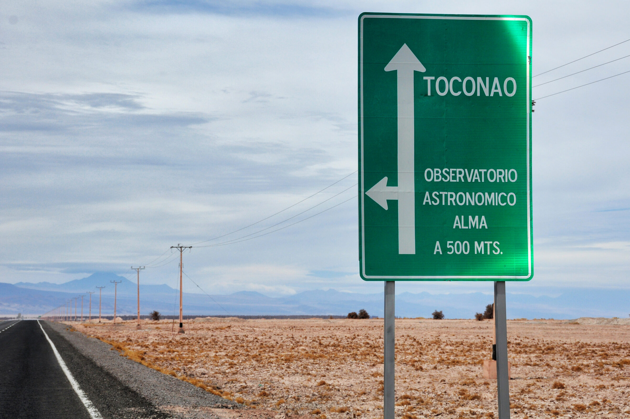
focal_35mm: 75
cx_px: 315
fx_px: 1311
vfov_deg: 18.1
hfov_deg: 27.0
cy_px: 210
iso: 320
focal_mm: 50
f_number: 10
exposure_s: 1/400
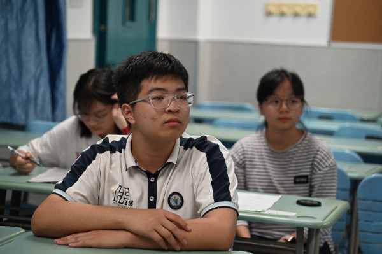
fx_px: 1113
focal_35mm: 105
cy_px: 127
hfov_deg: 19.5
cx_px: 191
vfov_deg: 13.0
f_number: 4
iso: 1000
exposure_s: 1/125
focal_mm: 105
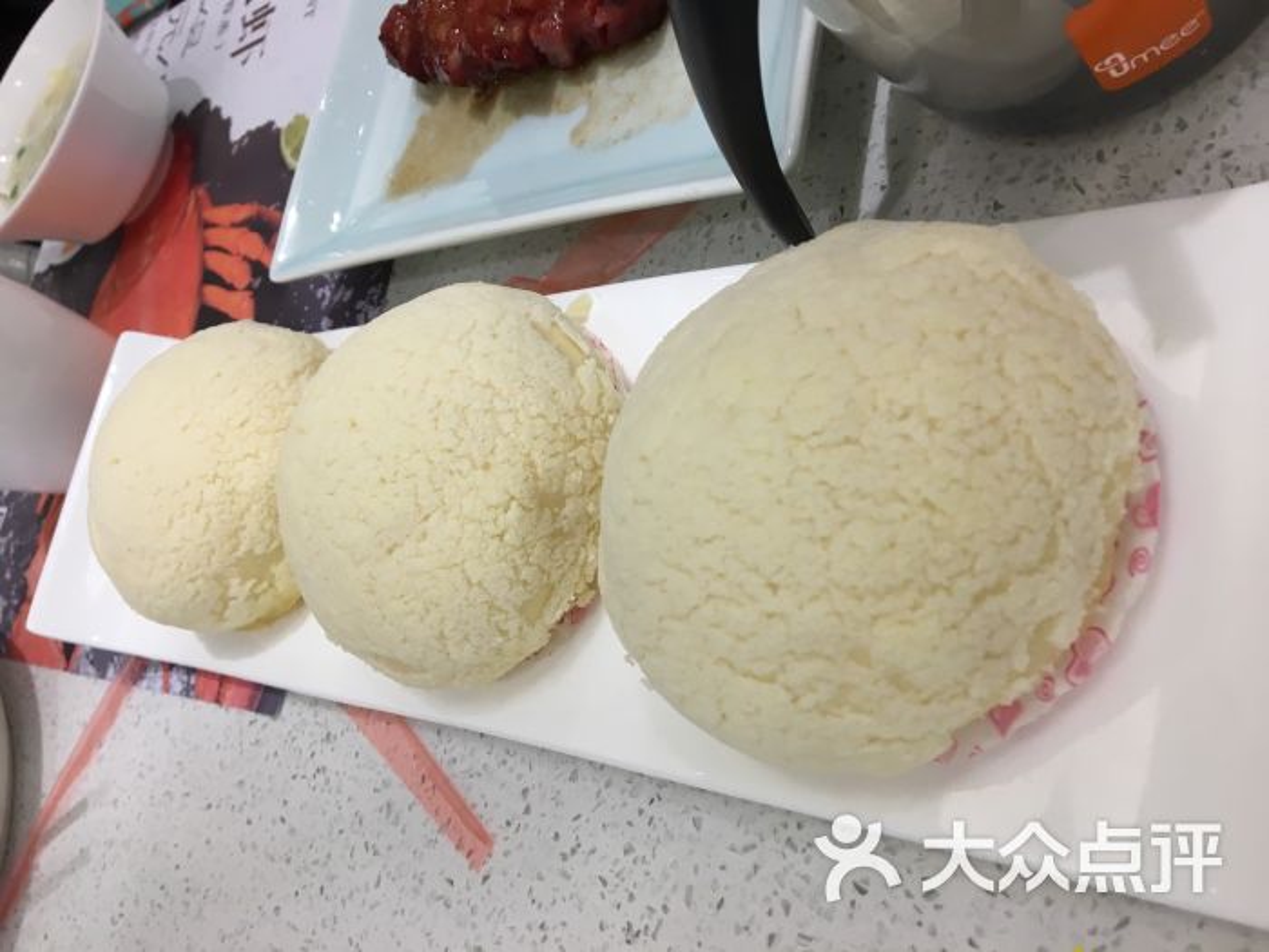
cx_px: 634
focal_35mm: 29
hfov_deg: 61.7
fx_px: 1063
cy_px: 476
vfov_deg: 48.2
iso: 32
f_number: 2.2
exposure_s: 1/33
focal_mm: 4.15
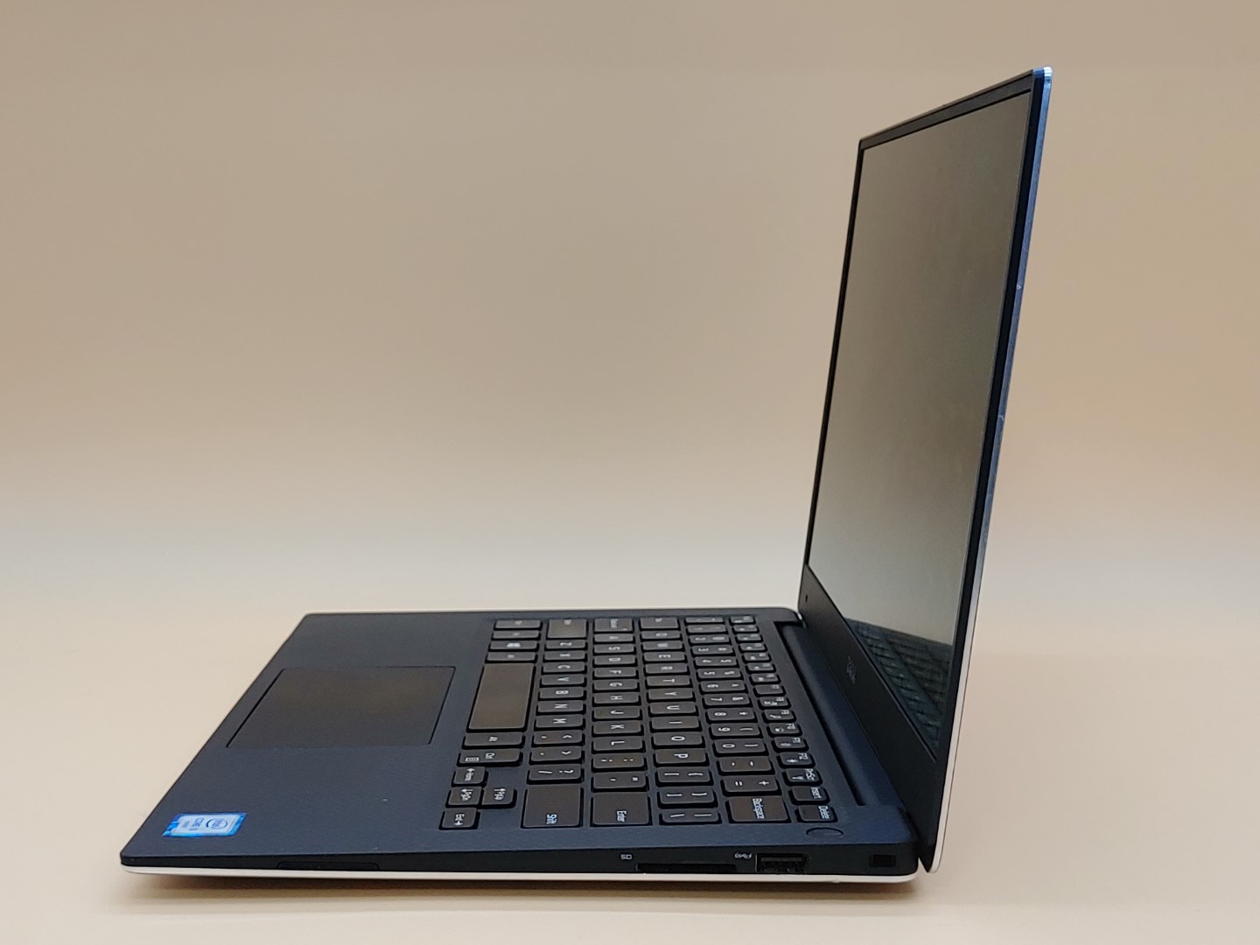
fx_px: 1784
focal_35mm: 49
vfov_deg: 29.7
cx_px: 630
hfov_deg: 38.9
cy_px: 472
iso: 50
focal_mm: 4.36
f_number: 1.8
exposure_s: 1/93
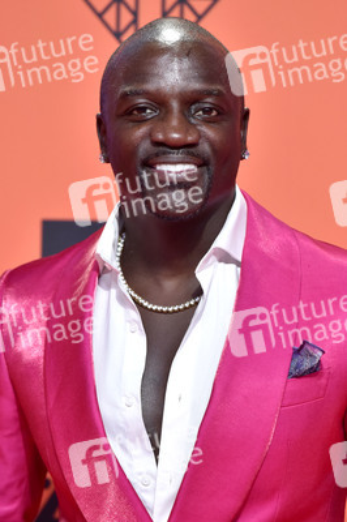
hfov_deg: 6.9
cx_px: 174
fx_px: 2896
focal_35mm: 200
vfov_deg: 10.3
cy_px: 261
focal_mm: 200
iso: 2000
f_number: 4
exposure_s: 1/250
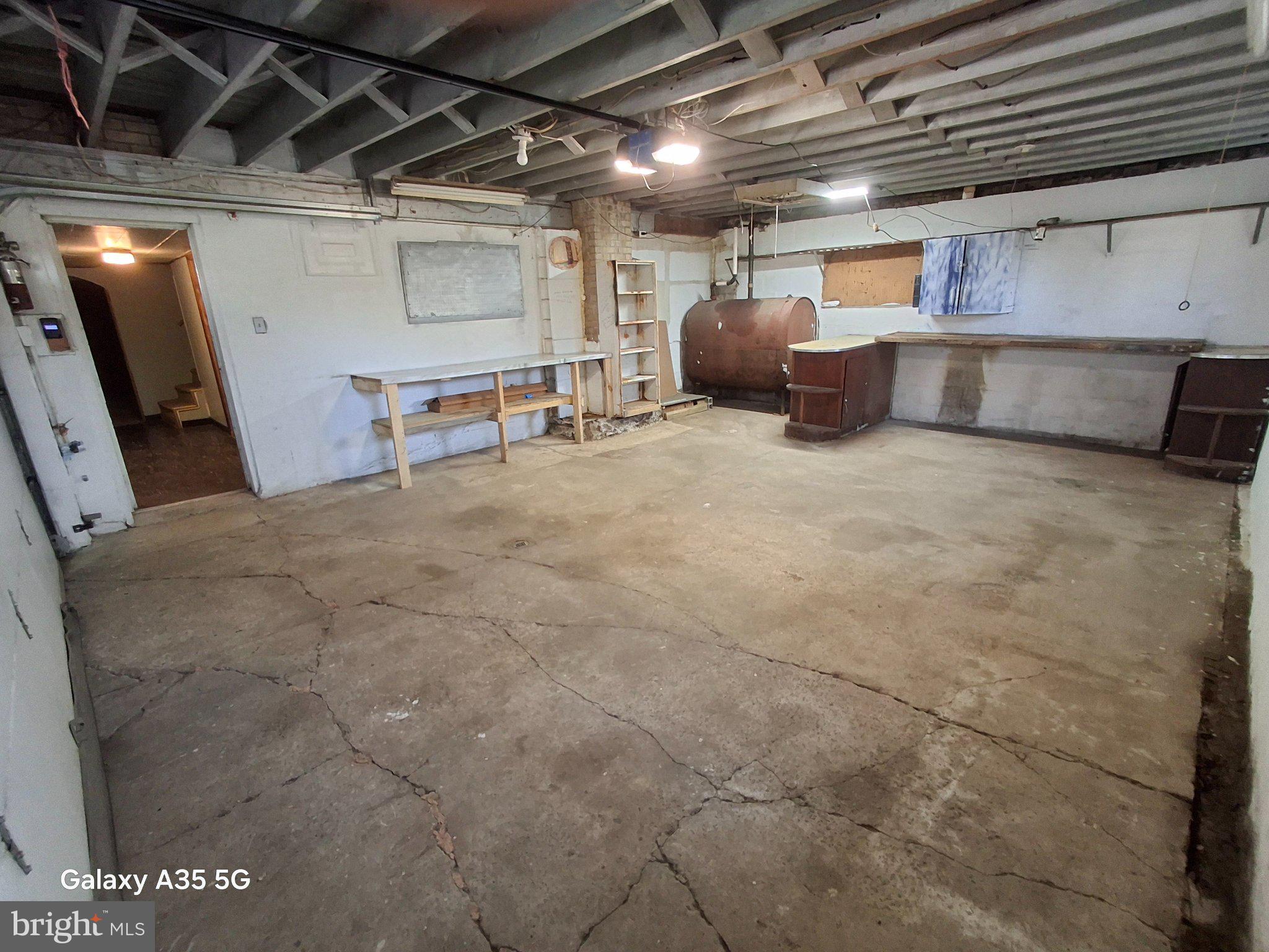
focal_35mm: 16
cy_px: 476
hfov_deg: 94.5
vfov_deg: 78.1
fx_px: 587
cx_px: 634
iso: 200
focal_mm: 1.64
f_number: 2.2
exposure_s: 1/40
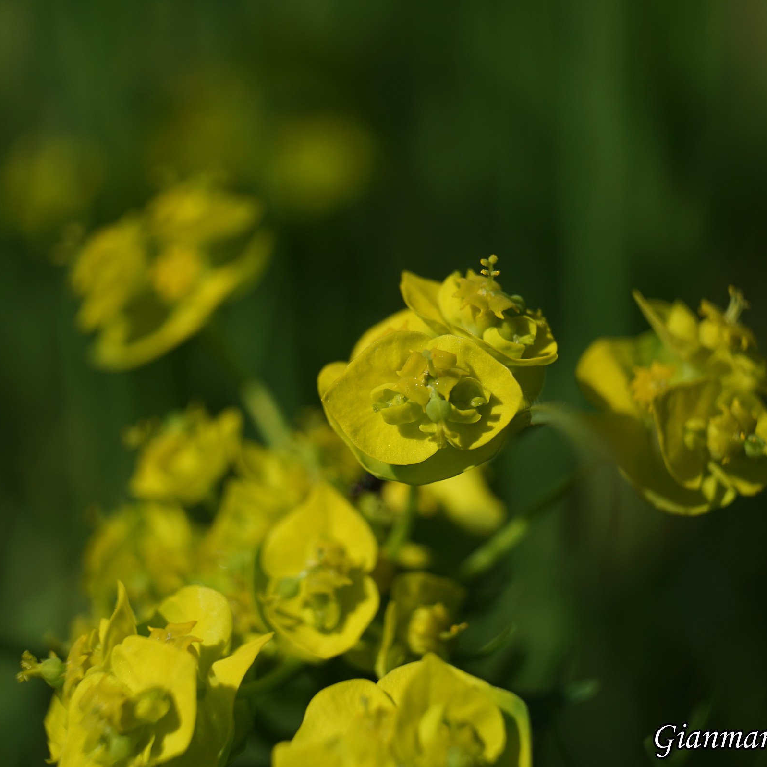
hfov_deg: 20.9
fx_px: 2081
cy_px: 383
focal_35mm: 83
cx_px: 405
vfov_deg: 20.9
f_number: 9
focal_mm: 65
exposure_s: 1/320
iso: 100
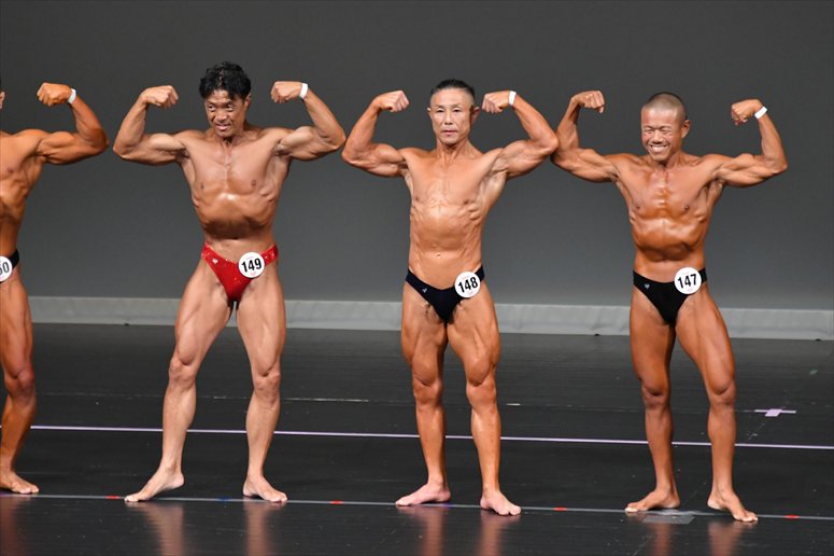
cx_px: 417
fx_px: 7294
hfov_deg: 6.5
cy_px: 278
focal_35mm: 315
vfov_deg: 4.4
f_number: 5.6
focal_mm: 210
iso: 4000
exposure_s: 1/400
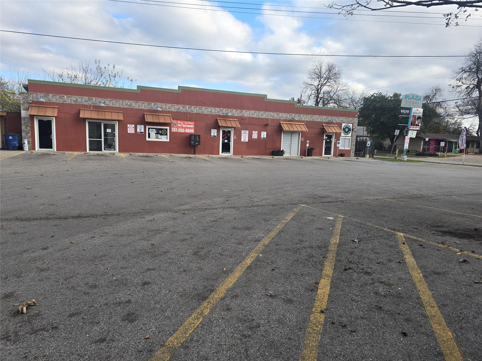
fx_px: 320
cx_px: 241
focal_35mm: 23
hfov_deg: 73.9
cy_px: 180
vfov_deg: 58.9
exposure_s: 1/296
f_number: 1.7
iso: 12
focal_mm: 6.3
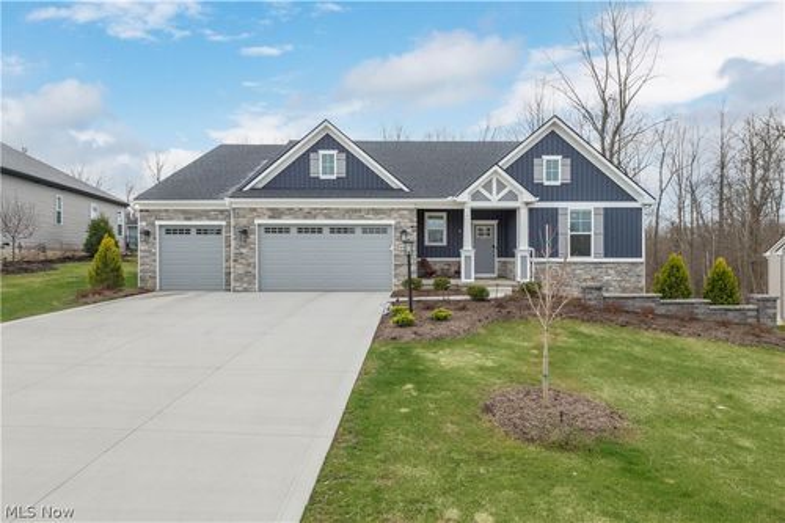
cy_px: 262
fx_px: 480
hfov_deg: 78.6
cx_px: 392
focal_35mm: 22
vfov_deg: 57.2
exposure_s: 1/640
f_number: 9
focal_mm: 22
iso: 200
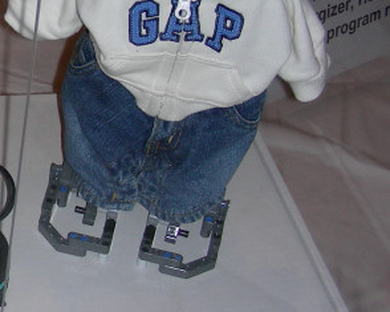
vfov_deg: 15.1
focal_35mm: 101
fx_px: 1165
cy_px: 25
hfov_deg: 17.8
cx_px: -107
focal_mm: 6.3
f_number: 3.5
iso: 50
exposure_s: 1/60.1
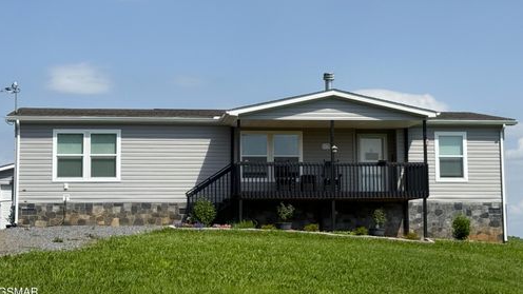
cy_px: 112
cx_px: 260
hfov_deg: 27.2
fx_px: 1082
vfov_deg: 15.5
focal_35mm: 78
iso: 64
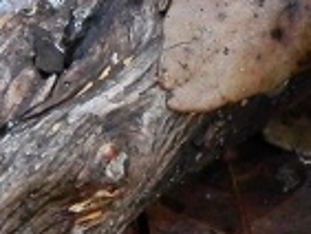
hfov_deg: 5.1
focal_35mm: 381
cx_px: 545
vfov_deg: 3.9
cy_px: 44
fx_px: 3426
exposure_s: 1/30
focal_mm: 12.2
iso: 359
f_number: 4.3
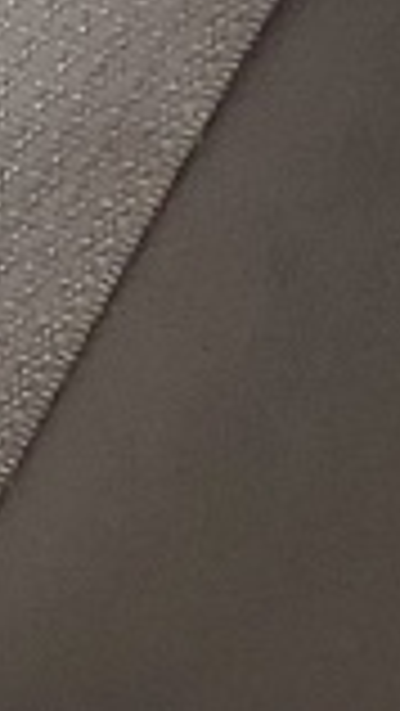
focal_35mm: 287
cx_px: -2602
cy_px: -270
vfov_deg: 7.4
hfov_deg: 3.3
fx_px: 5406
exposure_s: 1/435
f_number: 1.5
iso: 50
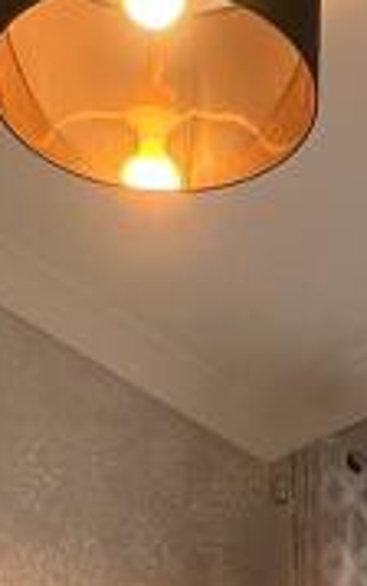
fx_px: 1263
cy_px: 962
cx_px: 275
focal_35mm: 79
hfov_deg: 16.4
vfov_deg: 20.7
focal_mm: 1.57
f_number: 1.8
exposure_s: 1/100
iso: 64
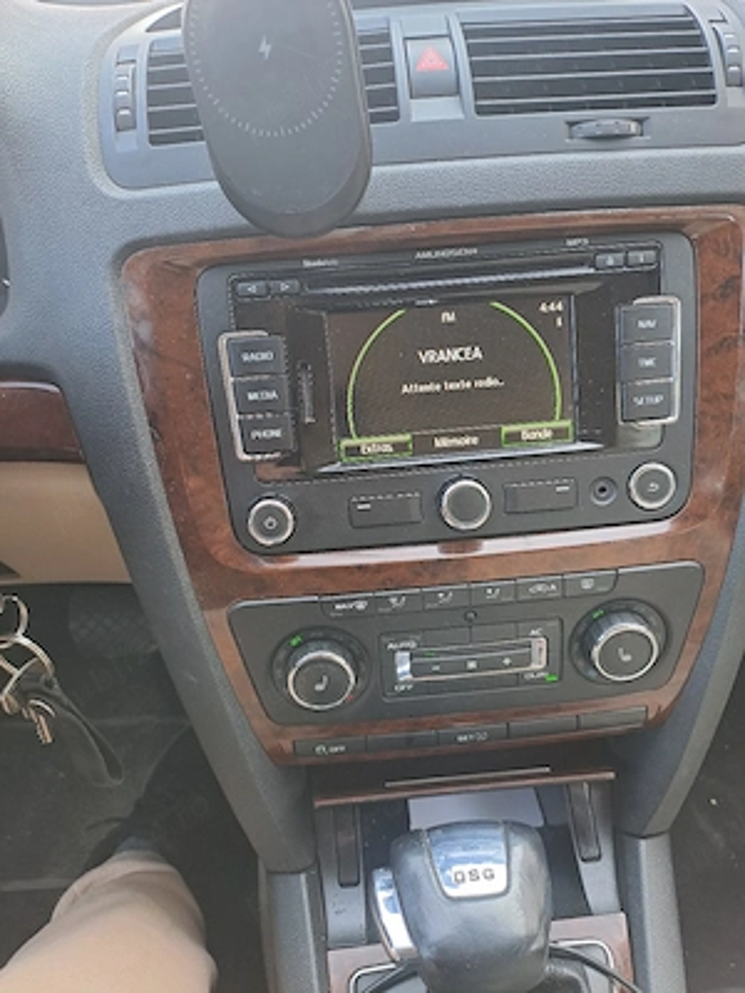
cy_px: 496
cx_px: 372
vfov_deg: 69.4
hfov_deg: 54.9
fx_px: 717
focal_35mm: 25
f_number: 1.8
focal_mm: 4.65
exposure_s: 1/50
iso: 64
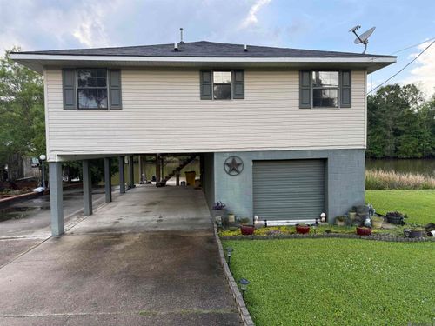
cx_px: 218
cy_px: 163
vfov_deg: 56.8
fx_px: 302
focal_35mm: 24
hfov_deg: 71.6
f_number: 1.78
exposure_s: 1/632
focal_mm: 6.76
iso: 100
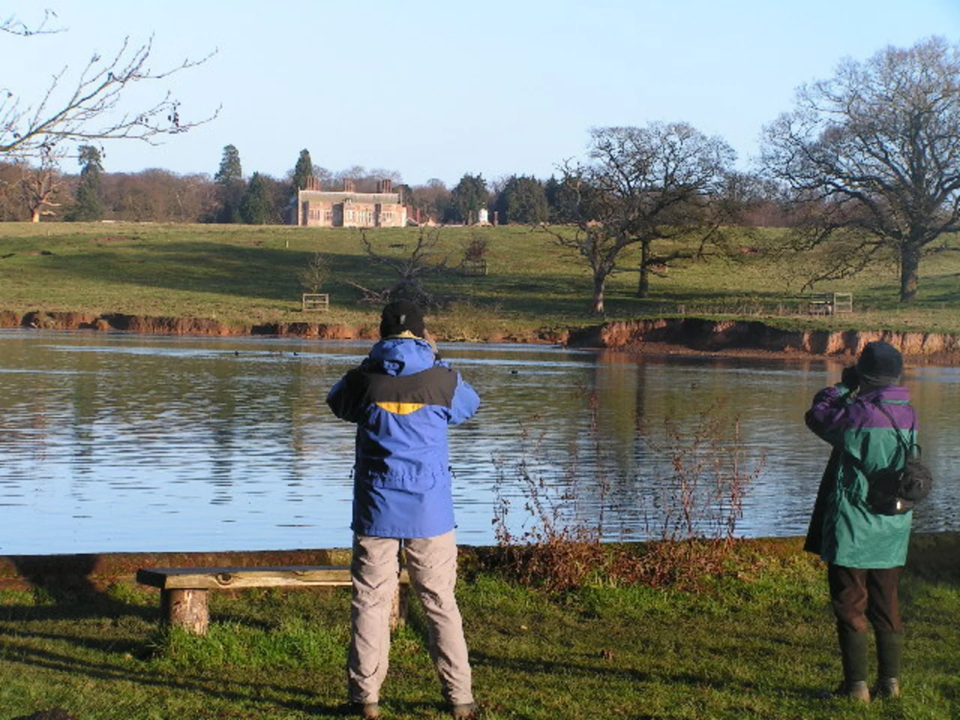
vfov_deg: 14.1
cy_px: 360
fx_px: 2912
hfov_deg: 18.7
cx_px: 480
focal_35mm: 105
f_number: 5
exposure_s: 1/200
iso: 50
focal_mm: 17.5
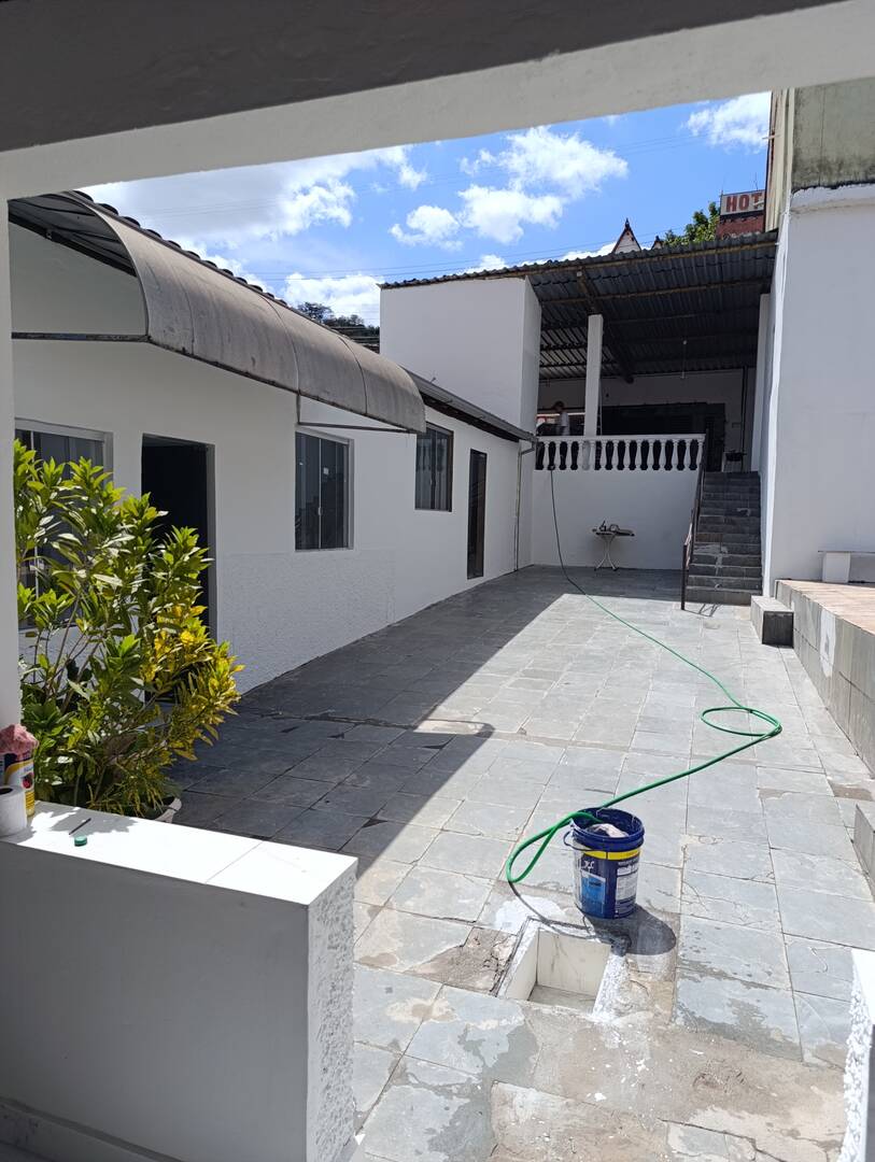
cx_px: 438
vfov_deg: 73.9
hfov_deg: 59.0
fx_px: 773
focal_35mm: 23
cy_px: 581
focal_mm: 6.14
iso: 50
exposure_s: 1/732
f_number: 1.6
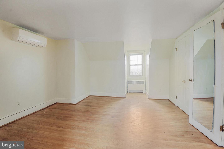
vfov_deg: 73.7
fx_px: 99
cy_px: 74
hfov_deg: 96.8
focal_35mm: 16
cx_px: 112
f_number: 5.6
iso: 200
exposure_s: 1/1.6
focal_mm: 16
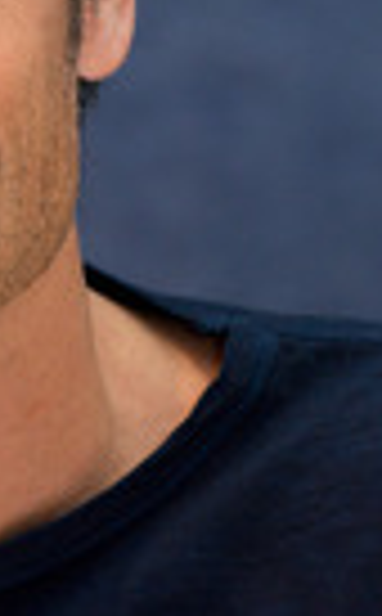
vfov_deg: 5.2
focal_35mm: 402
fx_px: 6732
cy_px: 162
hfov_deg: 3.2
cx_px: -61
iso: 2000
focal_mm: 135
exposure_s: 1/60
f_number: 5.6
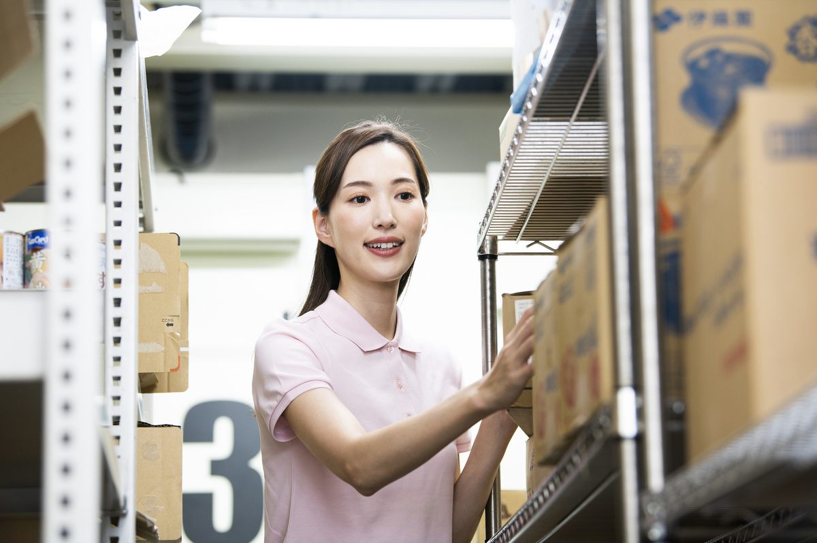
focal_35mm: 112
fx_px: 2540
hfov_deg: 18.3
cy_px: 272
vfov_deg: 12.2
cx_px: 408
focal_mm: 112
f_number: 4
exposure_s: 1/100
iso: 800
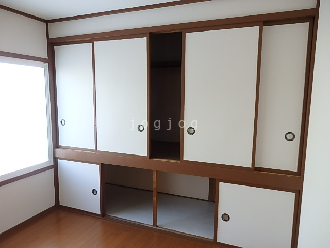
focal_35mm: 25
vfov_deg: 54.9
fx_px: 238
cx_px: 165
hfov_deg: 69.4
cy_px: 124
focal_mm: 4.5
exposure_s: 1/80
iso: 125
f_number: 3
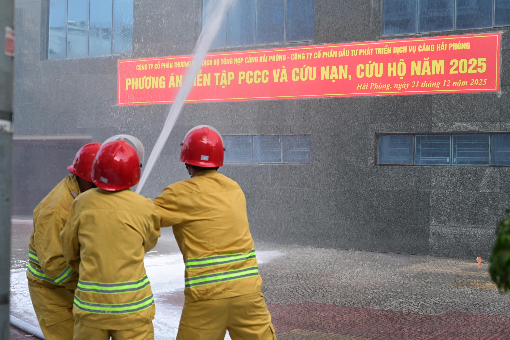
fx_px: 807
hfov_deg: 35.1
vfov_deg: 23.8
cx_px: 255
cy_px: 170
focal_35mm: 57
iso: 125
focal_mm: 57
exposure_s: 1/160
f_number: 5
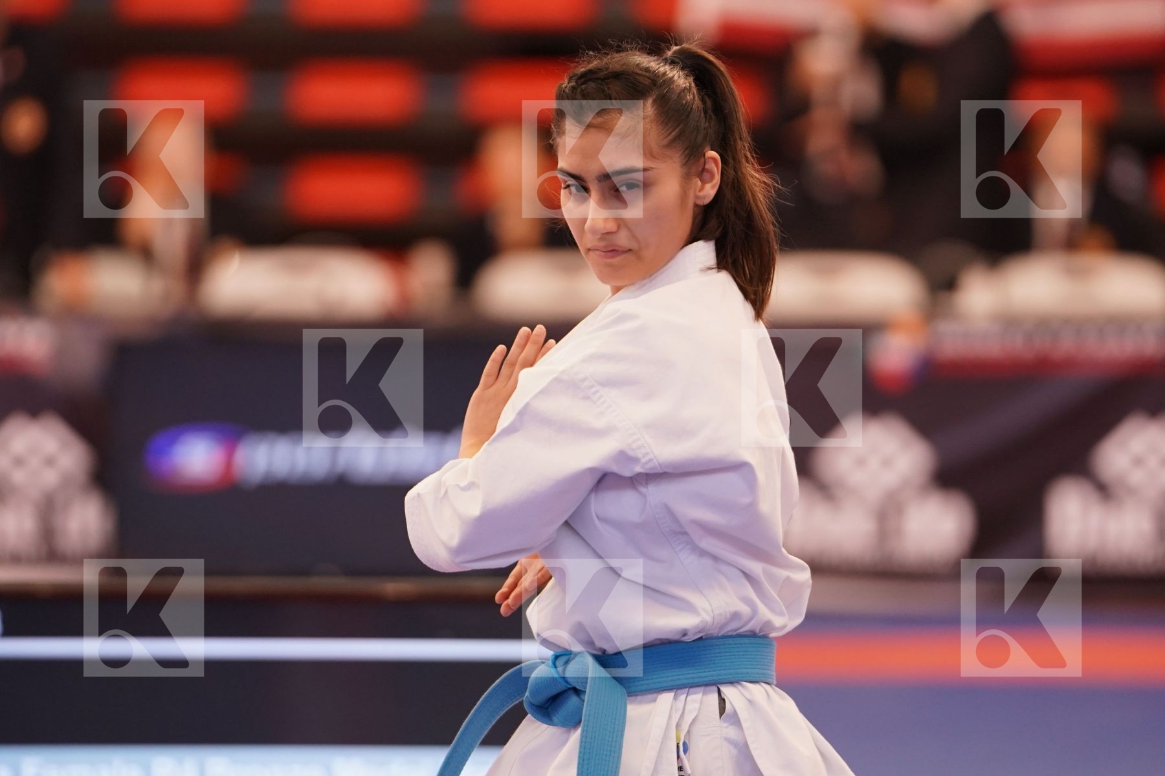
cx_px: 582
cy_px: 388
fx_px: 9708
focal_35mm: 300
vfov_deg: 4.6
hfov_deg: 6.9
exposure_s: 1/500
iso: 1250
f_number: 2.8
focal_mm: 200
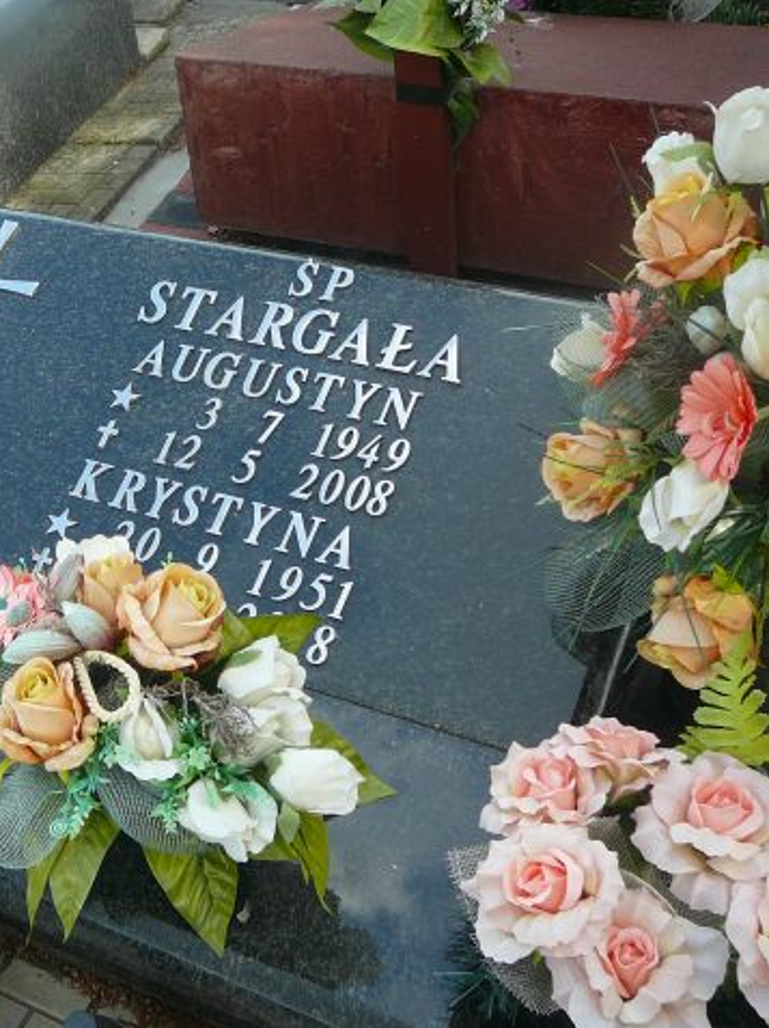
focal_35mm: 47
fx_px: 1394
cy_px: 515
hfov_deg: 29.9
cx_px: 121
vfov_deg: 40.5
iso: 80
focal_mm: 5.2
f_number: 2.8
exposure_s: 1/250
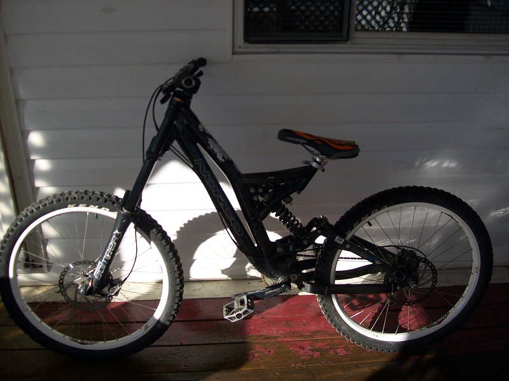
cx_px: 254
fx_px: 529
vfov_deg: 39.6
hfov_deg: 51.4
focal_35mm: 36
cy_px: 190
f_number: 2.7
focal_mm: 6
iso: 80
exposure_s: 1/613
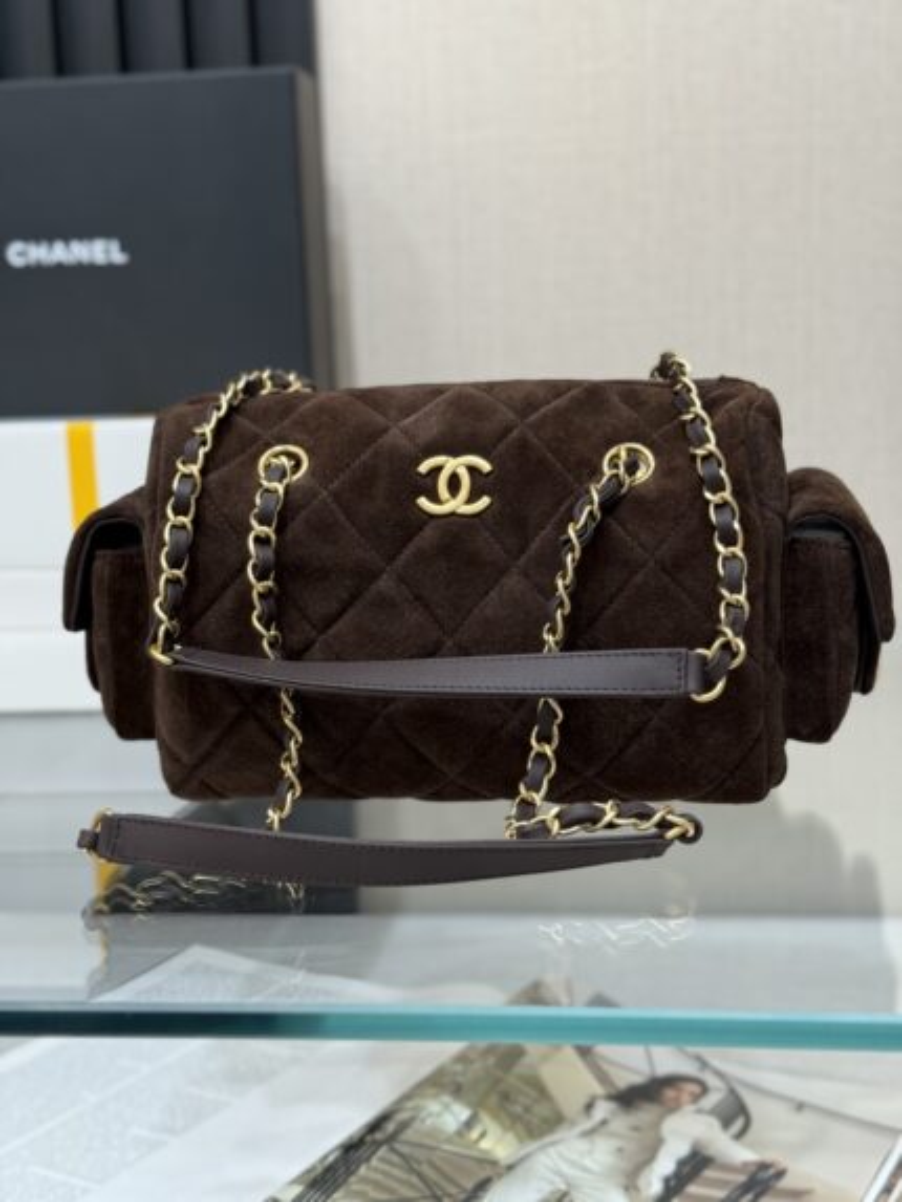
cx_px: 451
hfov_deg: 30.3
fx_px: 1667
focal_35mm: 48
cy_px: 601
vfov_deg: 39.6
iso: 50
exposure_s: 1/198
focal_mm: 6.76
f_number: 1.78
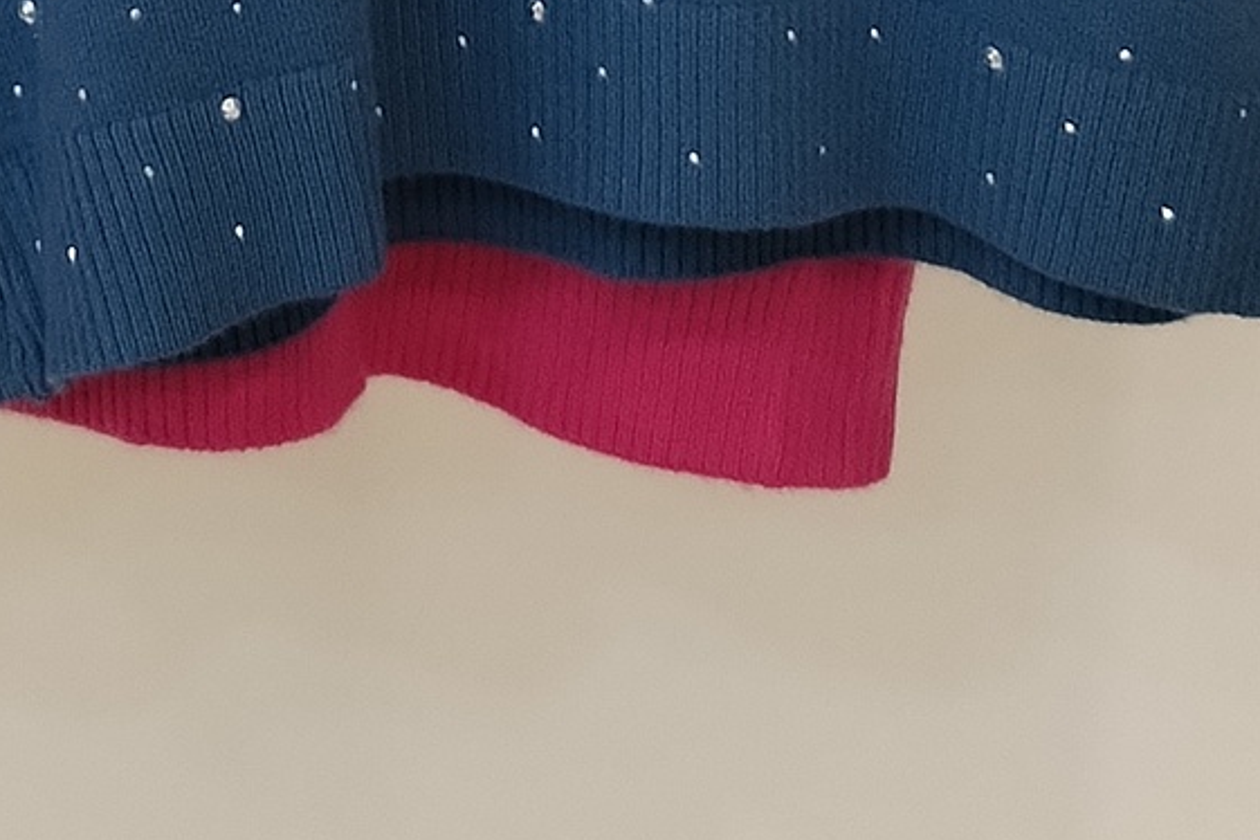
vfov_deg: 9.2
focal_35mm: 129
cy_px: -1359
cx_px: -108
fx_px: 4515
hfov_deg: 15.5
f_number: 1.8
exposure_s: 1/60
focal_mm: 4.75
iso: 431
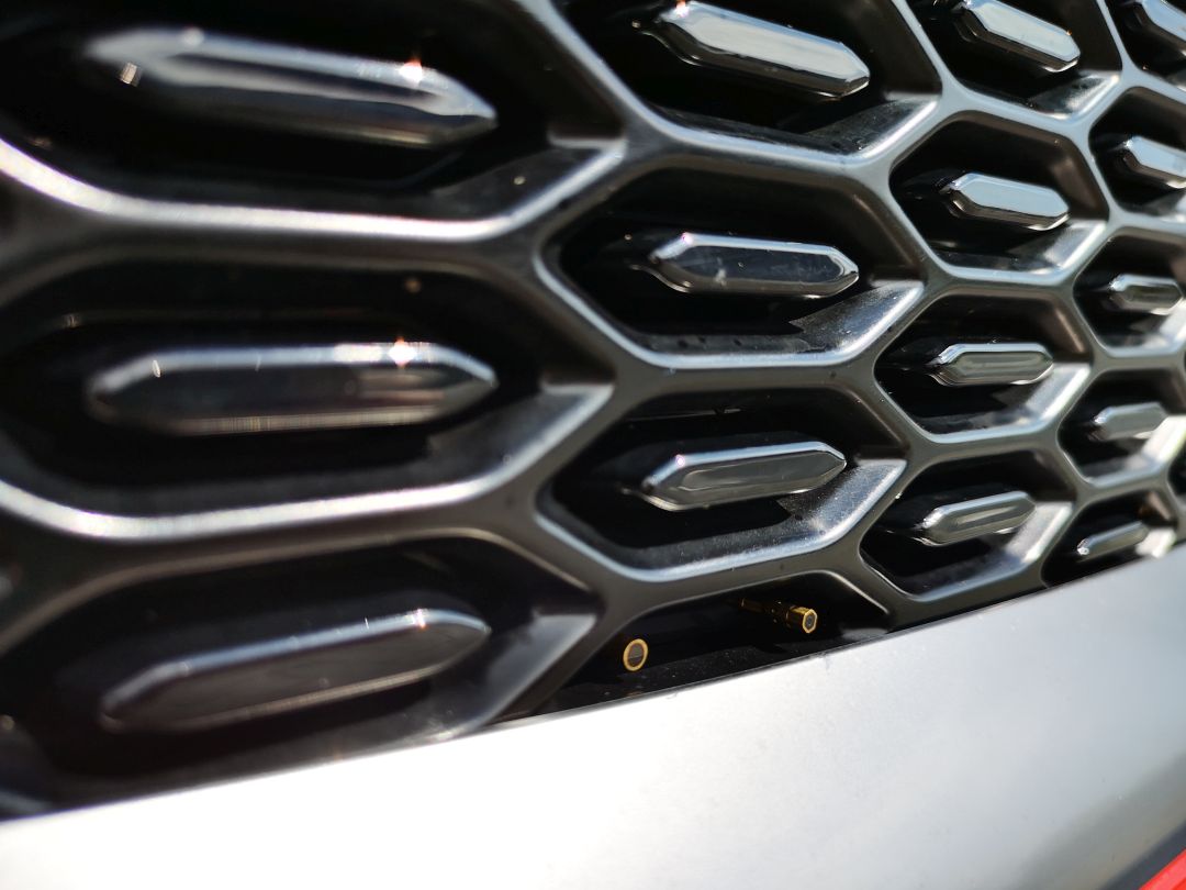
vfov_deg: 51.4
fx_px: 925
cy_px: 445
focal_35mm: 27
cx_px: 593
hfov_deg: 65.3
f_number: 1.8
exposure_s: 1/1767
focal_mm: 3.95
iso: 50
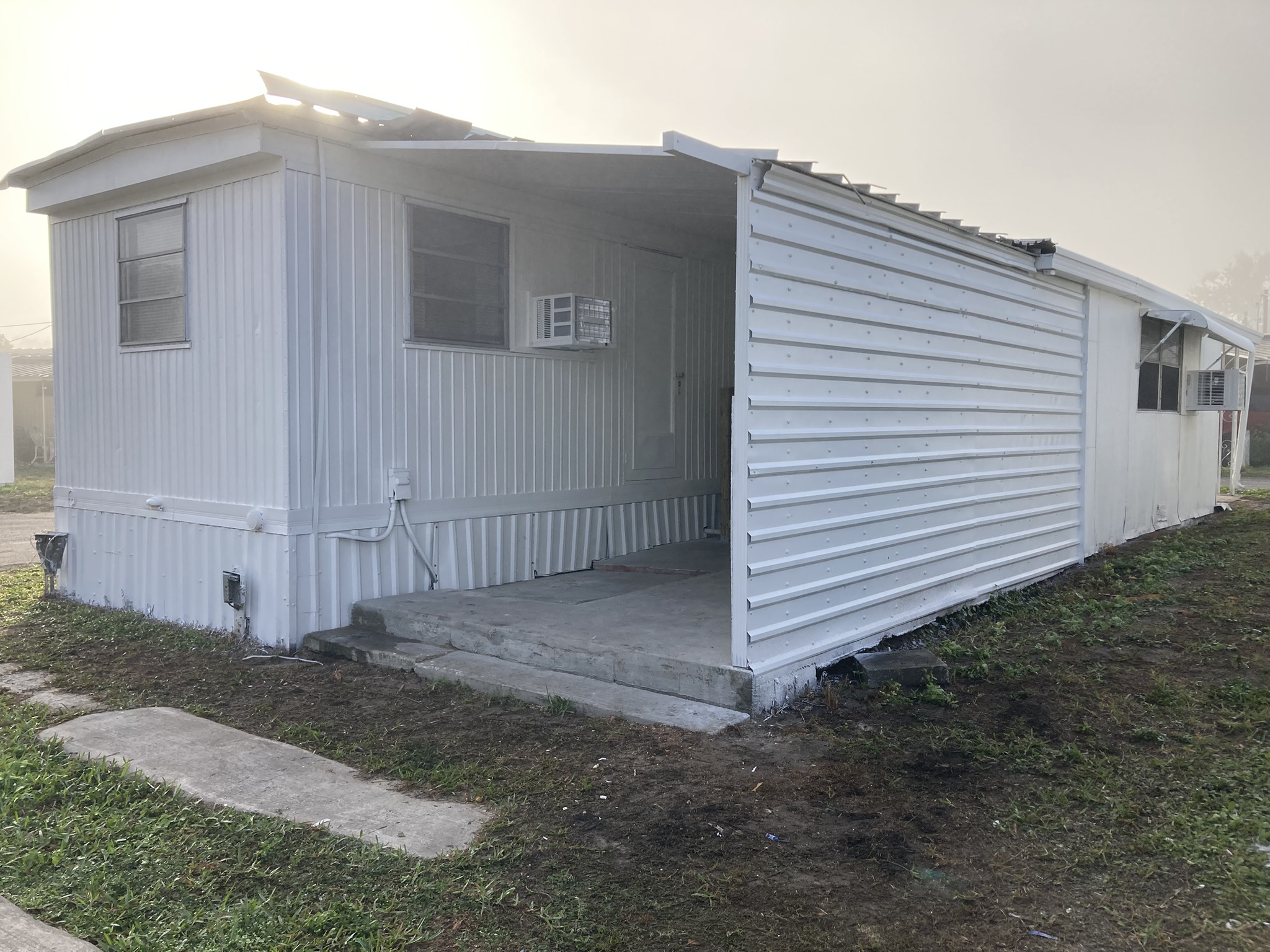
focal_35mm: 28
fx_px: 1027
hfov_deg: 63.4
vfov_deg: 49.7
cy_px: 476
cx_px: 635
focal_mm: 3.99
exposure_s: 1/1230
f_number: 1.8
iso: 20
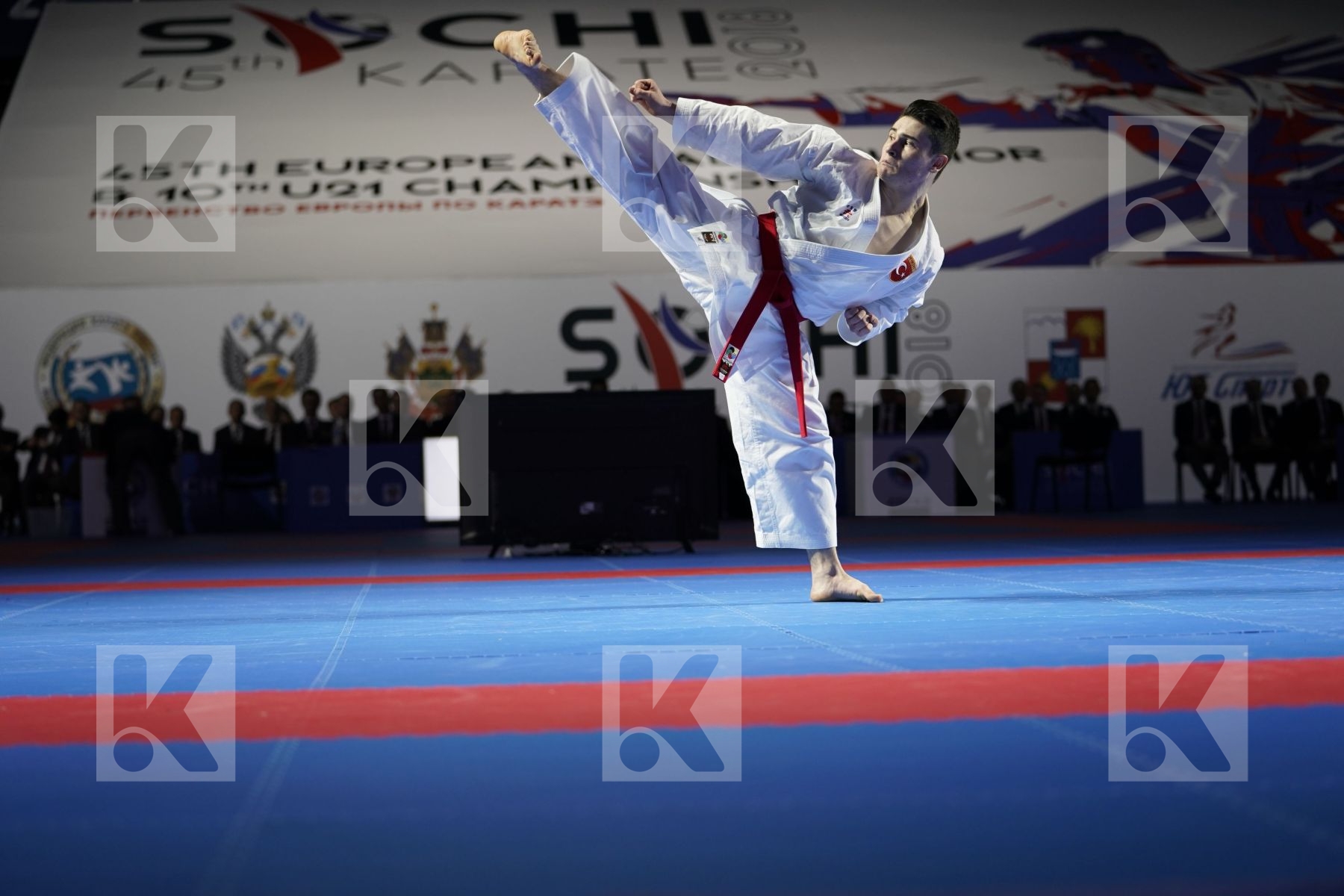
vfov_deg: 17.7
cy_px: 448
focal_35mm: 77
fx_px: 2874
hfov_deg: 26.3
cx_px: 672
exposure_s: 1/500
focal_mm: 77
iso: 800
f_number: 2.8
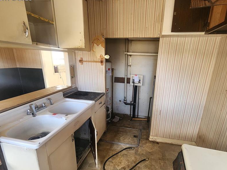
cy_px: 96
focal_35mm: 17
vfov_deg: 74.4
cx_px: 123
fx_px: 111
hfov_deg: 90.8
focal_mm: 2.2
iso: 400
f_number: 2.2
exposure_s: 1/60
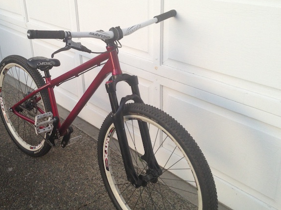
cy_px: 106
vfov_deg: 31.5
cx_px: 106
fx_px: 373
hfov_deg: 41.0
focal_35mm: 46
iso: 80
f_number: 2.4
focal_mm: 4.13
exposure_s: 1/120
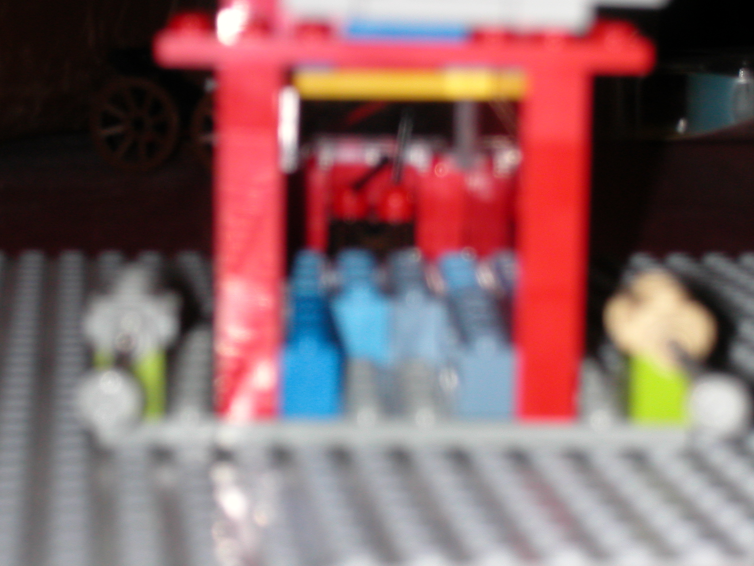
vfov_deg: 13.3
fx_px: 2418
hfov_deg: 17.7
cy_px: 283
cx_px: 377
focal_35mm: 111
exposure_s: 1/59.9
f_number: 4.8
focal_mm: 16.8
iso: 100
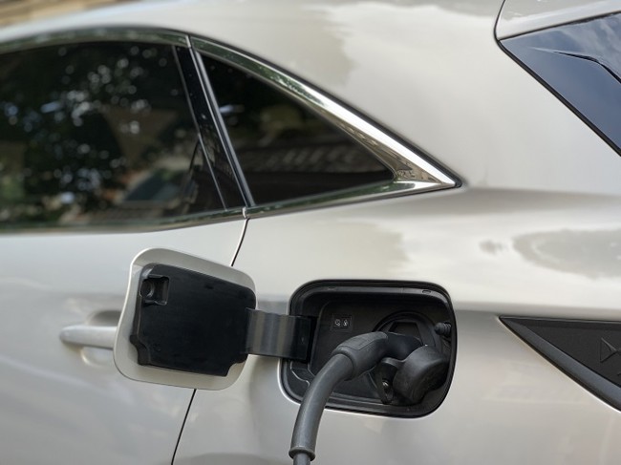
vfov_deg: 28.0
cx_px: 310
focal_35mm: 52
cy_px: 232
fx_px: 933
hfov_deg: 36.8
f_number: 2.4
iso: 16
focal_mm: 6
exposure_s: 1/203
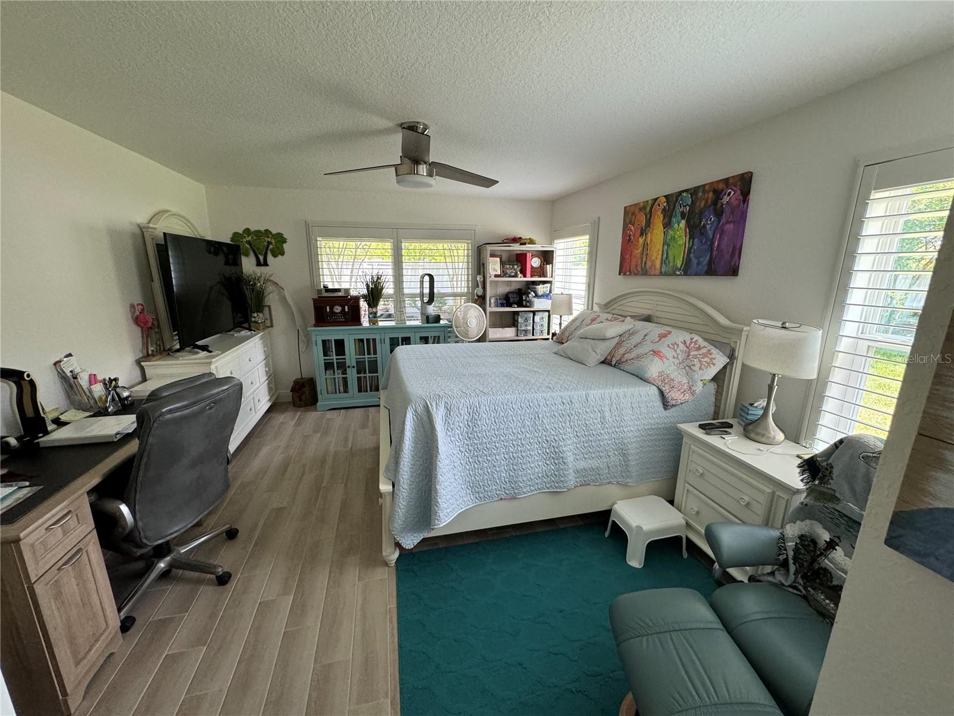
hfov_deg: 102.1
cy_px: 358
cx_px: 477
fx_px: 386
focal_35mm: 14
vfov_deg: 85.7
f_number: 2.2
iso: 250
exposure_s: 1/120
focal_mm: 2.22
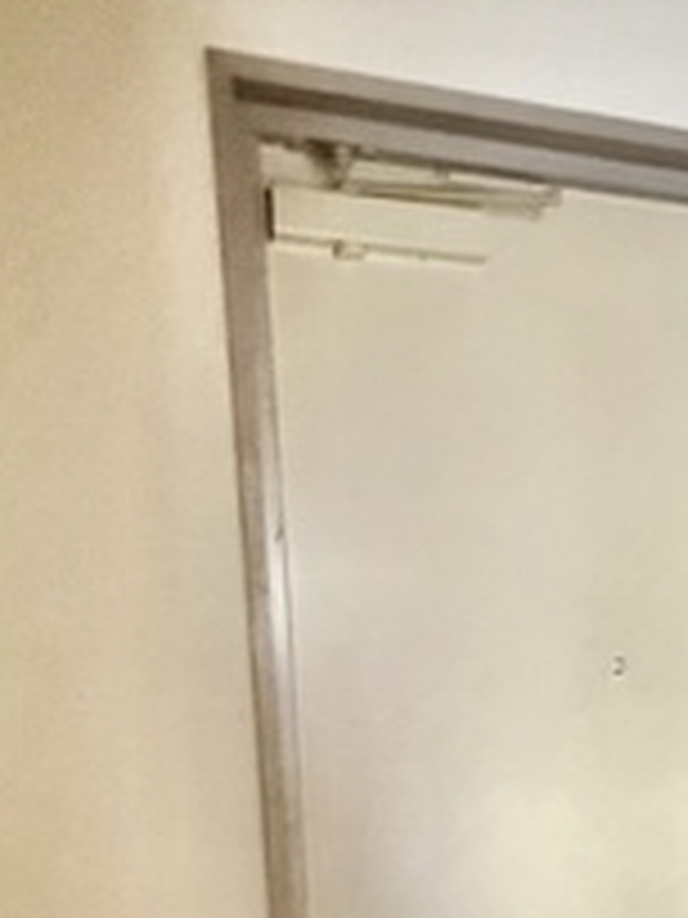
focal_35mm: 48
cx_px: 767
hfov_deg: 27.5
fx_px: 1272
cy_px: 864
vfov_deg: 36.6
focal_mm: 2.22
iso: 1600
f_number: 2.2
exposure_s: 1/40
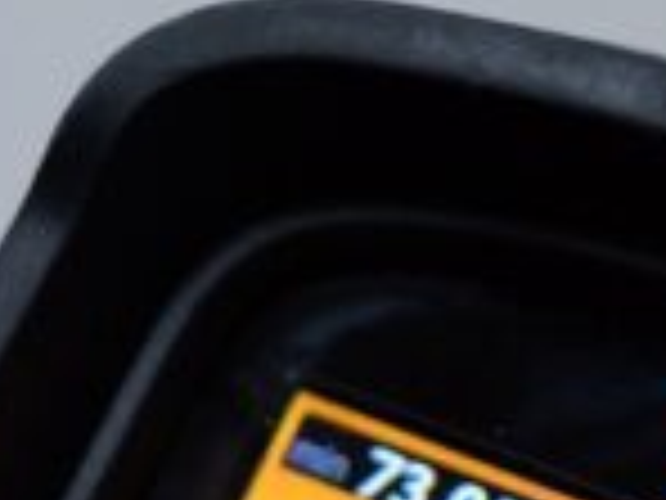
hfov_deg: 8.9
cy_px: 885
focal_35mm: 222
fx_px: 4271
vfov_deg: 6.5
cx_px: 590
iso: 100
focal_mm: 16
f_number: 1.3
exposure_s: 1/60
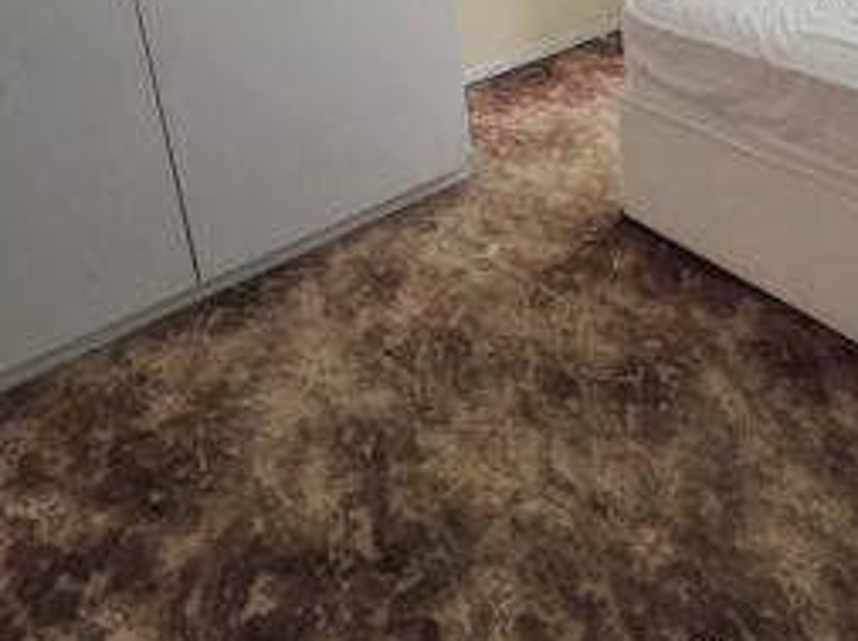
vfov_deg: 39.5
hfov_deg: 53.8
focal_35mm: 30
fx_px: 743
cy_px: -39
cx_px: 744
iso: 640
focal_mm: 2.2
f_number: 1.9
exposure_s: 1/60.2
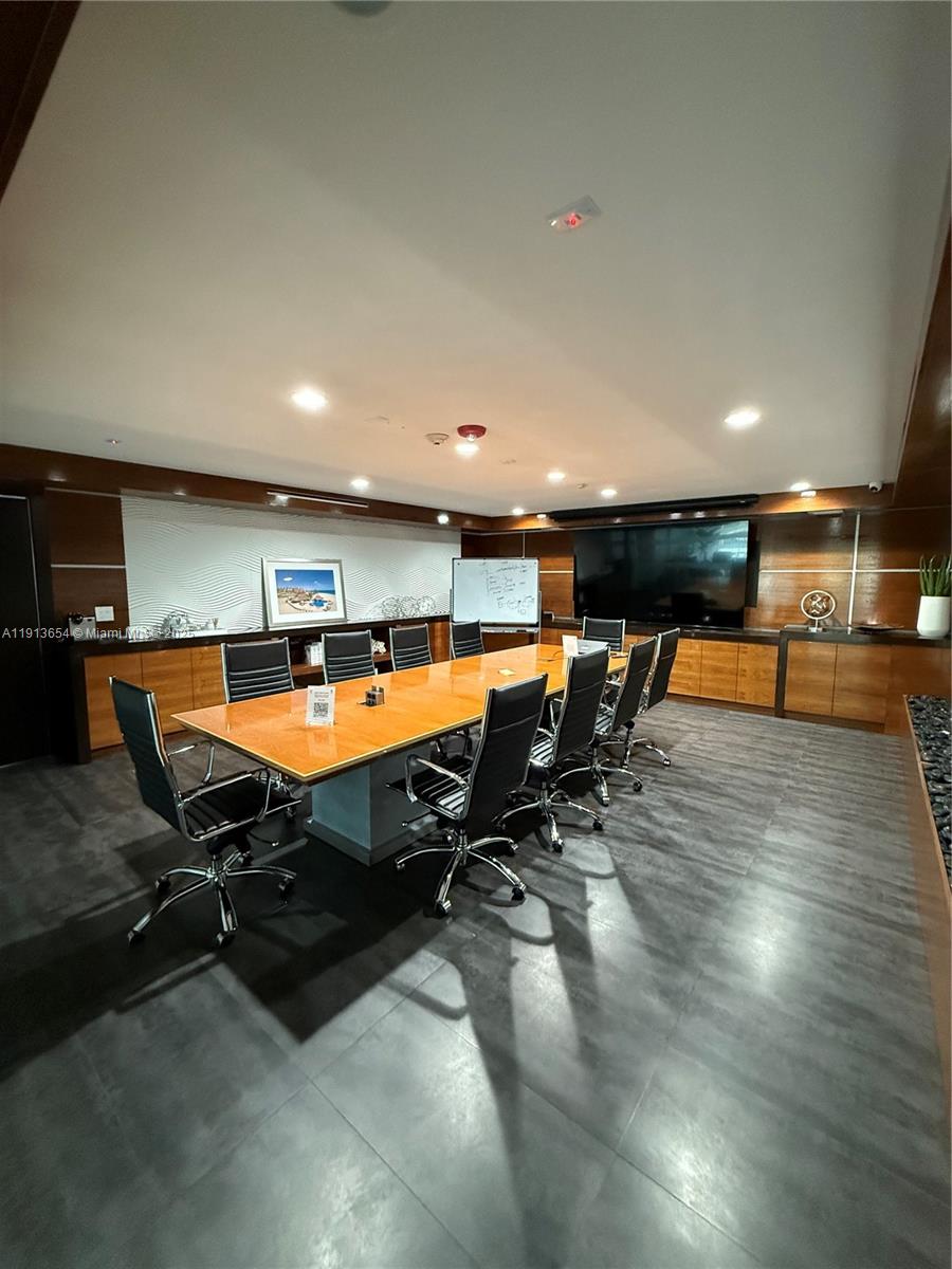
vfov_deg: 102.1
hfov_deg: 85.7
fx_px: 513
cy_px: 634
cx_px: 476
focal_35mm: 14
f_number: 2.2
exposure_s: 1/60
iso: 800
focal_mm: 2.22
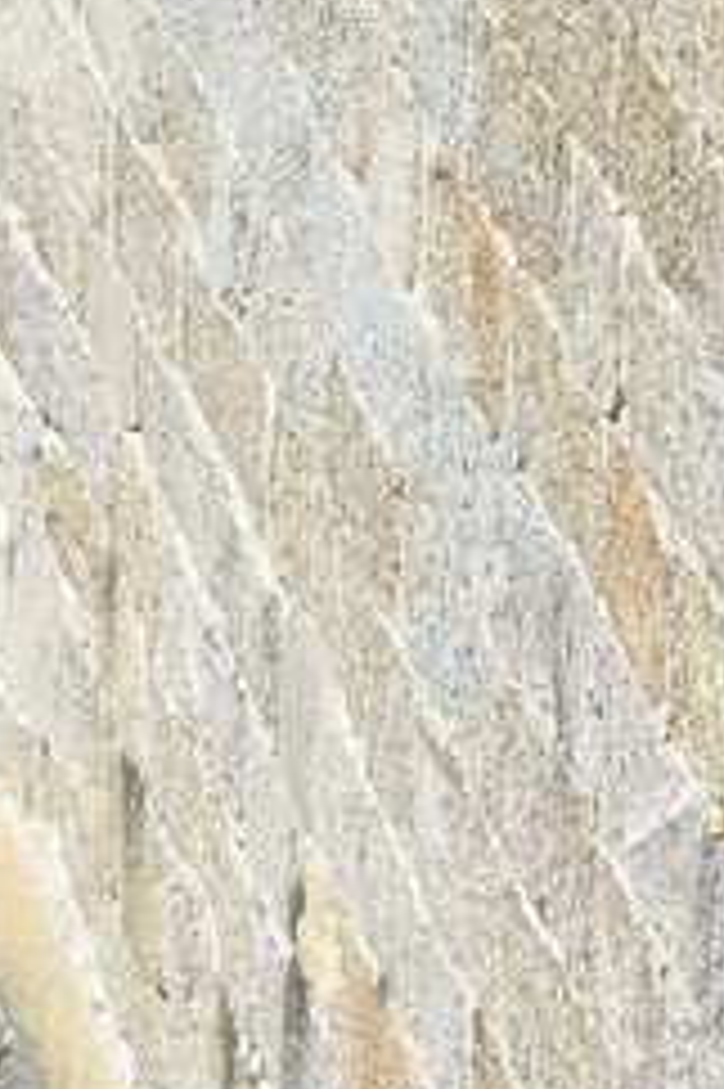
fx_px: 9606
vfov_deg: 6.1
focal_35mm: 318
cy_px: -1944
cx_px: -1617
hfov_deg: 4.1
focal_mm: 48
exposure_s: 1/320
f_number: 13
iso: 200
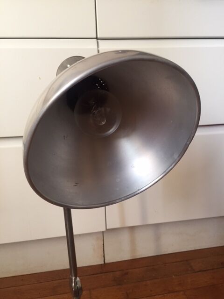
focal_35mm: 29
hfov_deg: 48.2
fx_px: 250
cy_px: 150
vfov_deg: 61.7
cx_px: 112
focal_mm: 4.15
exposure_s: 1/33
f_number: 2.2
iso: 160
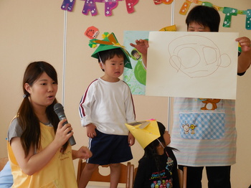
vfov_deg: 18.2
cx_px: 126
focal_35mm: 81
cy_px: 94
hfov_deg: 24.1
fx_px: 587
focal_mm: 14.5
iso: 200
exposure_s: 1/60
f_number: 4.9
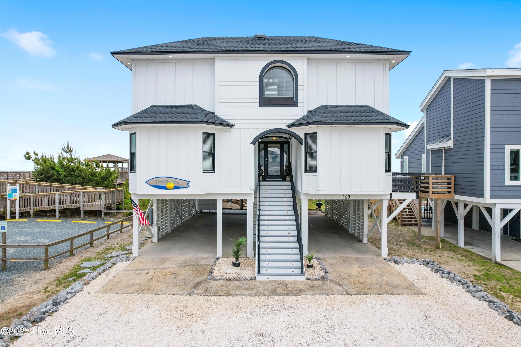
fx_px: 318
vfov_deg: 57.2
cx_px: 260
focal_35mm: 22
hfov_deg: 78.6
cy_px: 174
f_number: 2.8
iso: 100
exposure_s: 1/400
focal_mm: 8.38
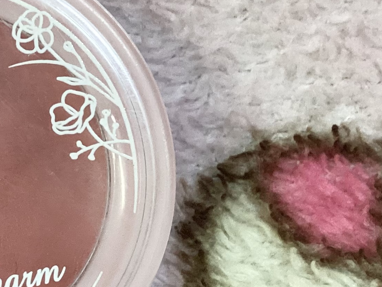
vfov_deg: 15.9
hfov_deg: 20.6
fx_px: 1015
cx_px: -2
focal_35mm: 92
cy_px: 262
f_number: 2.4
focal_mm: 3.3
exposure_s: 1/50
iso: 320
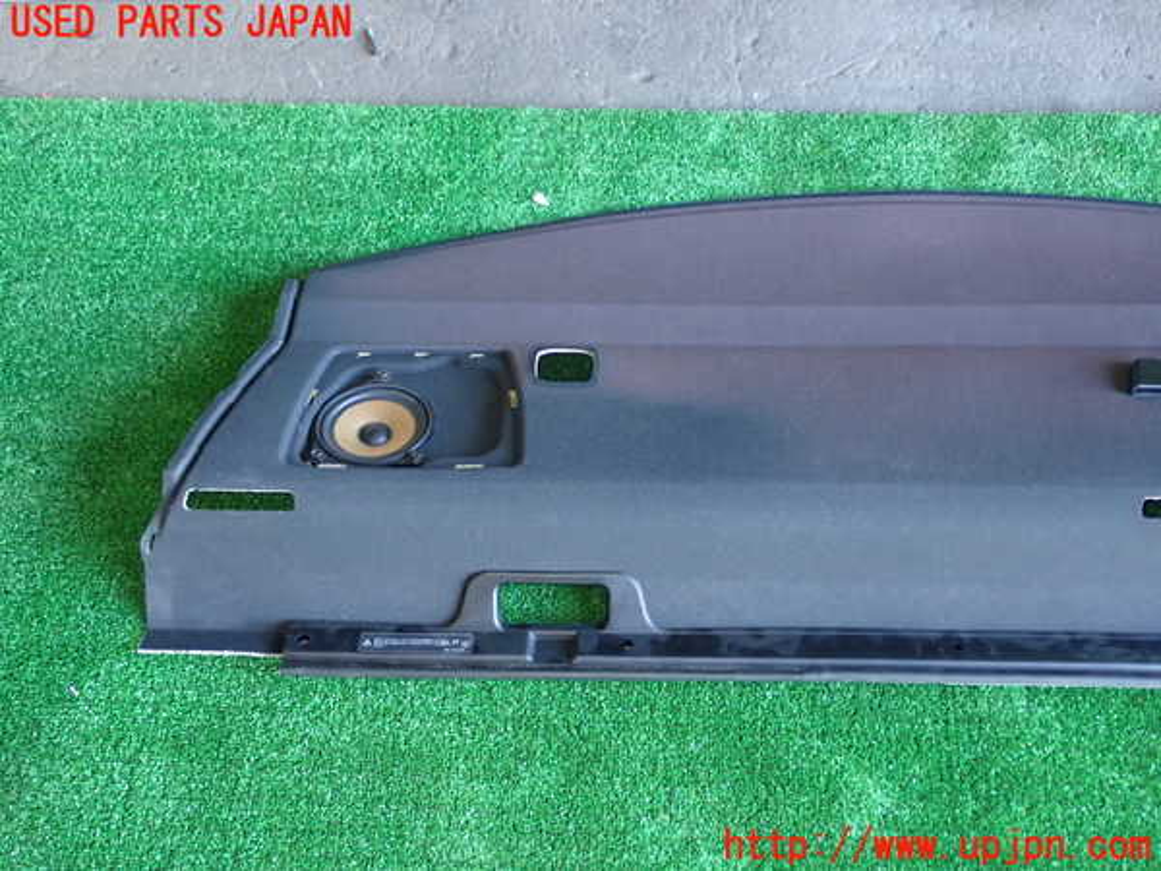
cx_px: 580
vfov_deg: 35.1
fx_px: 1375
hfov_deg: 45.8
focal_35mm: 41
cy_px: 436
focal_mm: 7.31
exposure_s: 1/40
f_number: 2.8
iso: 500
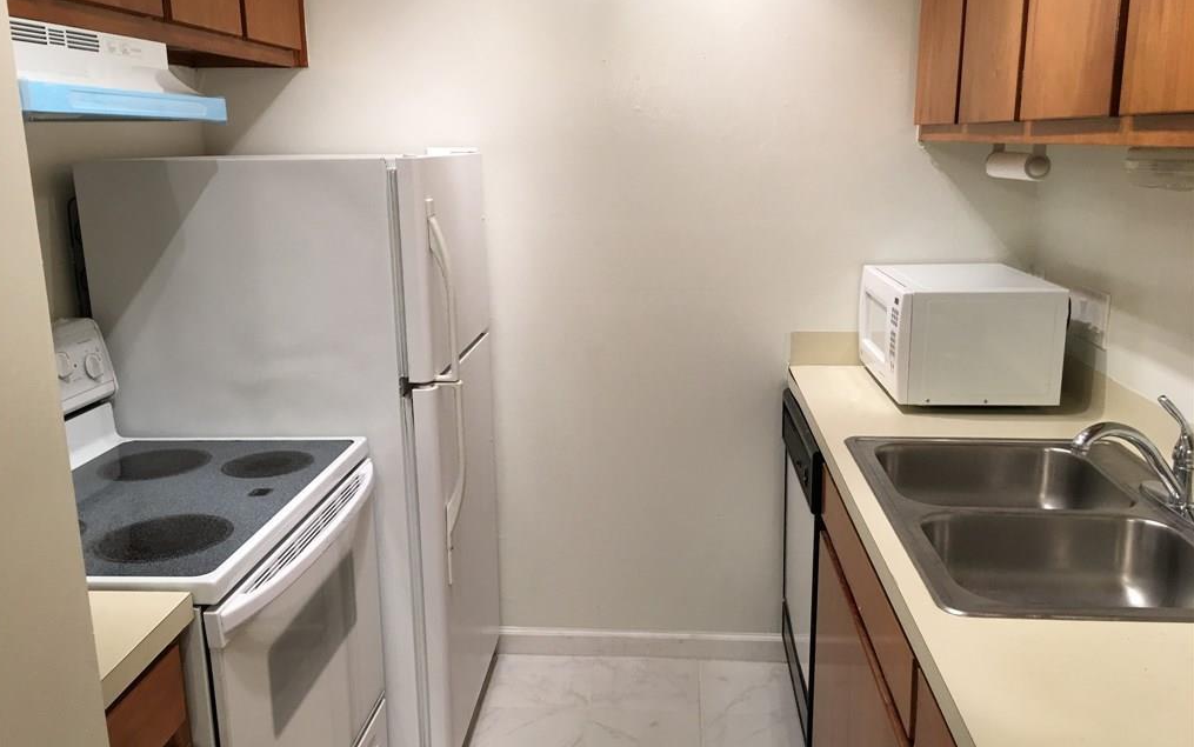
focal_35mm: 31
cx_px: 593
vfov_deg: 40.6
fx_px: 1009
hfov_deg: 61.2
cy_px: 389
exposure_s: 1/30
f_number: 2.2
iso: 32
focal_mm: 4.15
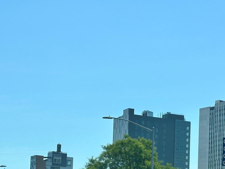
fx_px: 663
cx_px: 151
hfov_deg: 19.2
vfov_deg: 14.3
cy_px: 172
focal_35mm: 102
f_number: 1.78
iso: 64
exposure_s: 1/4367
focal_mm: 6.86
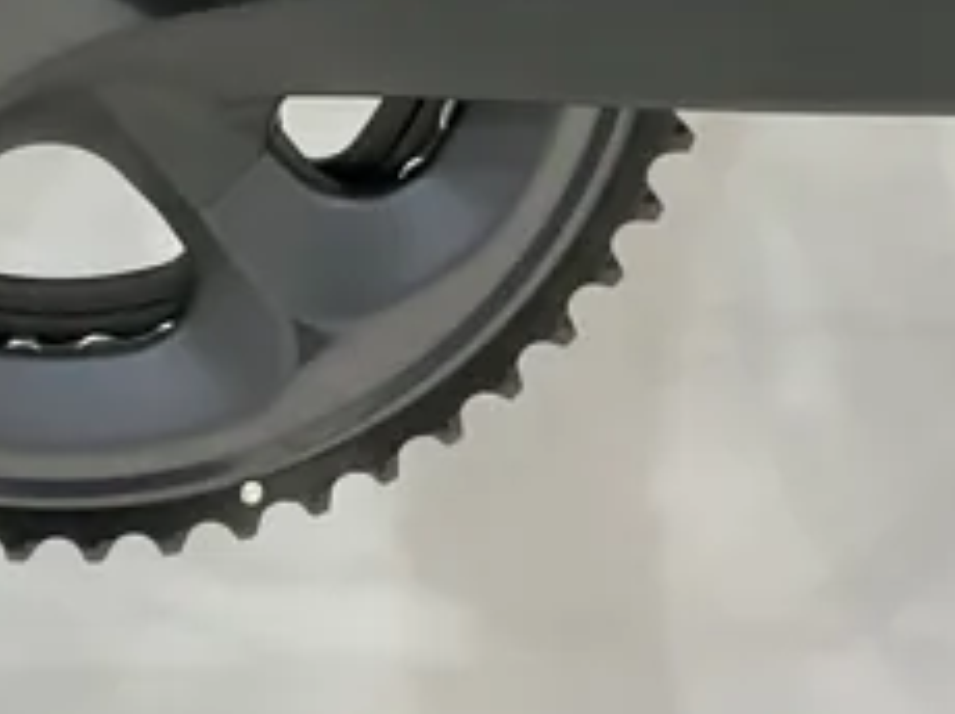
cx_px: 324
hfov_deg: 19.4
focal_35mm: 101
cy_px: -4
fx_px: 2784
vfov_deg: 14.4
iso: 250
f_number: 1.8
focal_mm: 3
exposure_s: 1/50
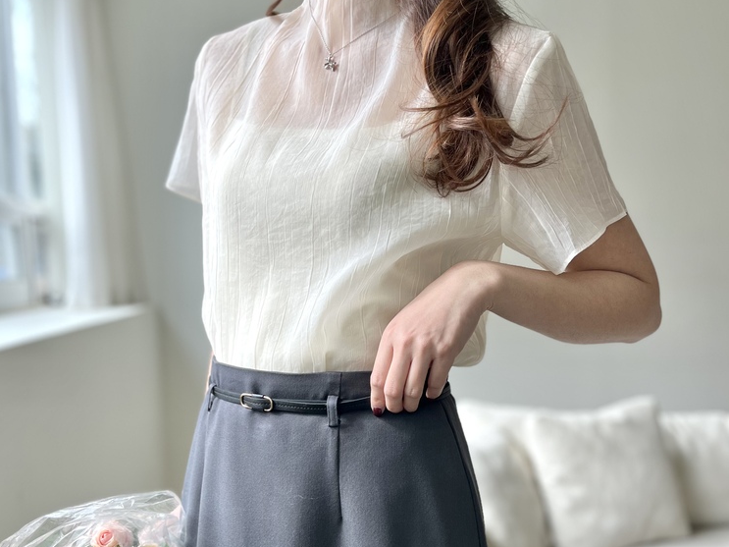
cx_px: 364
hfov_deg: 52.6
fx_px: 737
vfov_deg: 39.3
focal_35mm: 35
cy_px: 430
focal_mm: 5.1
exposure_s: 1/361
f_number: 1.6
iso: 50
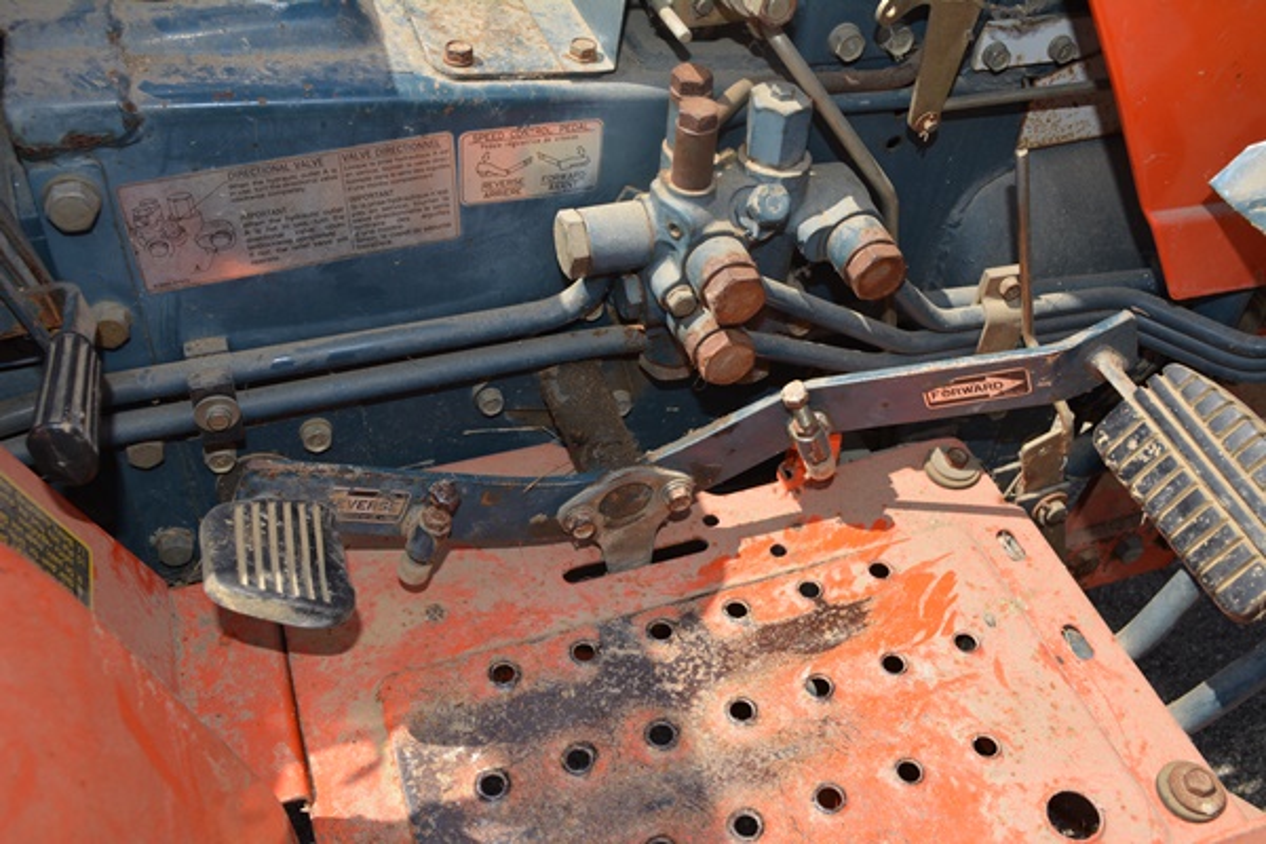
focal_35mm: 36
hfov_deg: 53.1
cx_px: 633
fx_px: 1266
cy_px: 422
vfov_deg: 36.9
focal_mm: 24
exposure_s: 1/200
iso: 100
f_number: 7.1
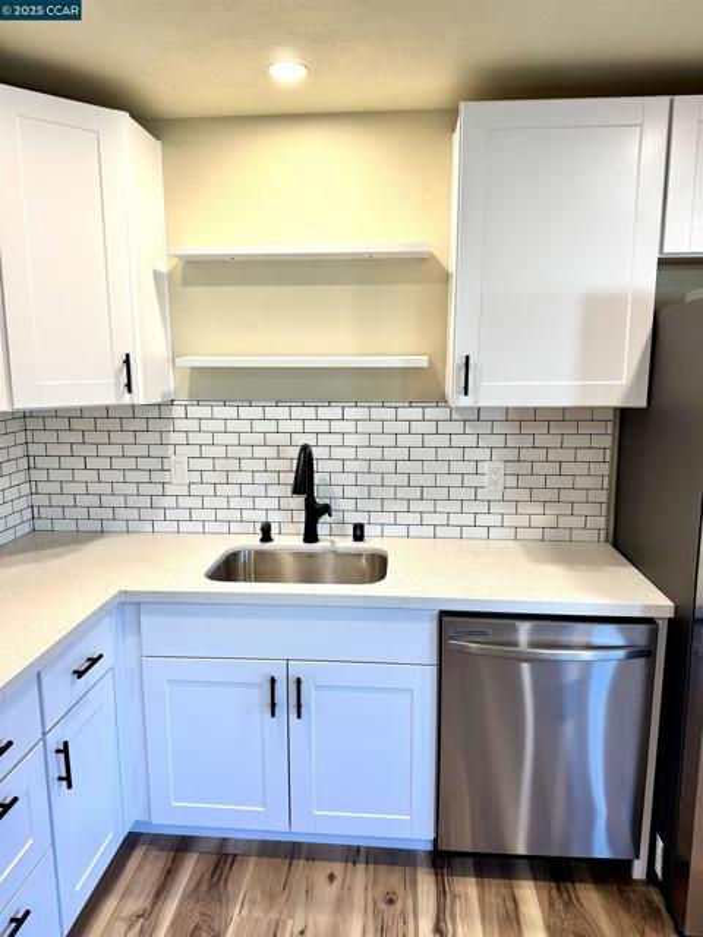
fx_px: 650
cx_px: 352
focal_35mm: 24
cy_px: 468
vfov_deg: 71.6
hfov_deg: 56.8
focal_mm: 6.76
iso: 80
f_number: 1.78
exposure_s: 1/120
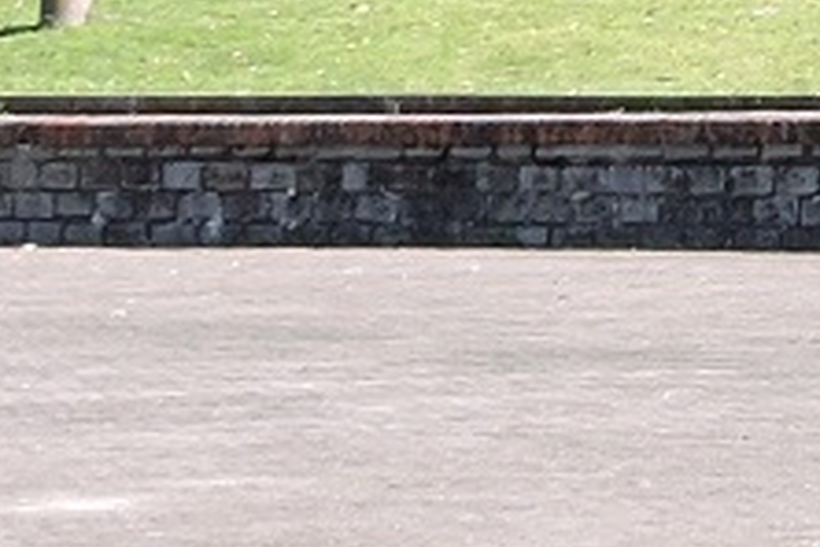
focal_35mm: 246
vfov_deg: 5.5
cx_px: 2486
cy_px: -523
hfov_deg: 7.4
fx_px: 5603
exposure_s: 1/320
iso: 100
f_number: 3.8
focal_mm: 6.3
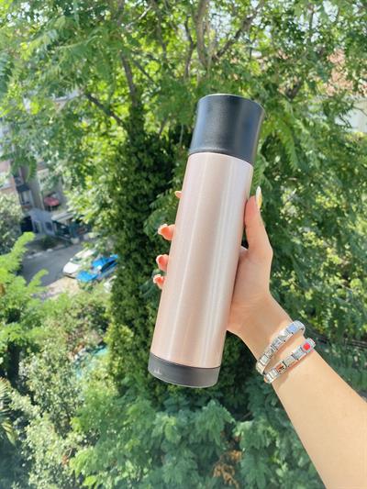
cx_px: 184
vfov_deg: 67.3
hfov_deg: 53.1
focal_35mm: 26
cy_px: 244
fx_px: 367
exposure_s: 1/693
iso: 32
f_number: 1.8
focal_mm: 4.25
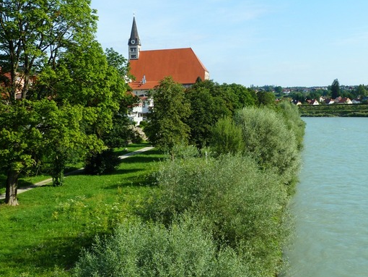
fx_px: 489
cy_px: 133
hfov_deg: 41.2
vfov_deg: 31.5
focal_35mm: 46
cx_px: 201
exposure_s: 1/400
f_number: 4
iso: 80
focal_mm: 6.5
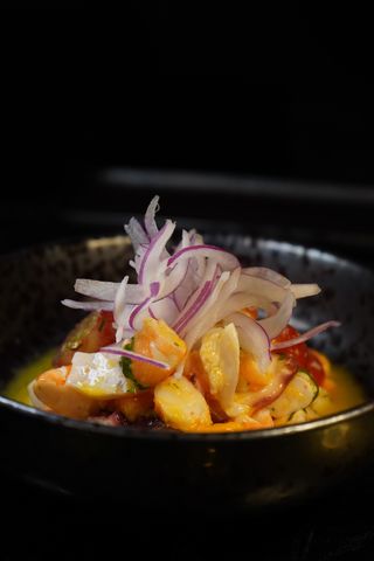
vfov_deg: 31.4
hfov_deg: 21.2
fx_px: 997
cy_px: 280
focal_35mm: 64
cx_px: 187
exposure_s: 1/80
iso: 1600
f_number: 5.6
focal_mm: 64
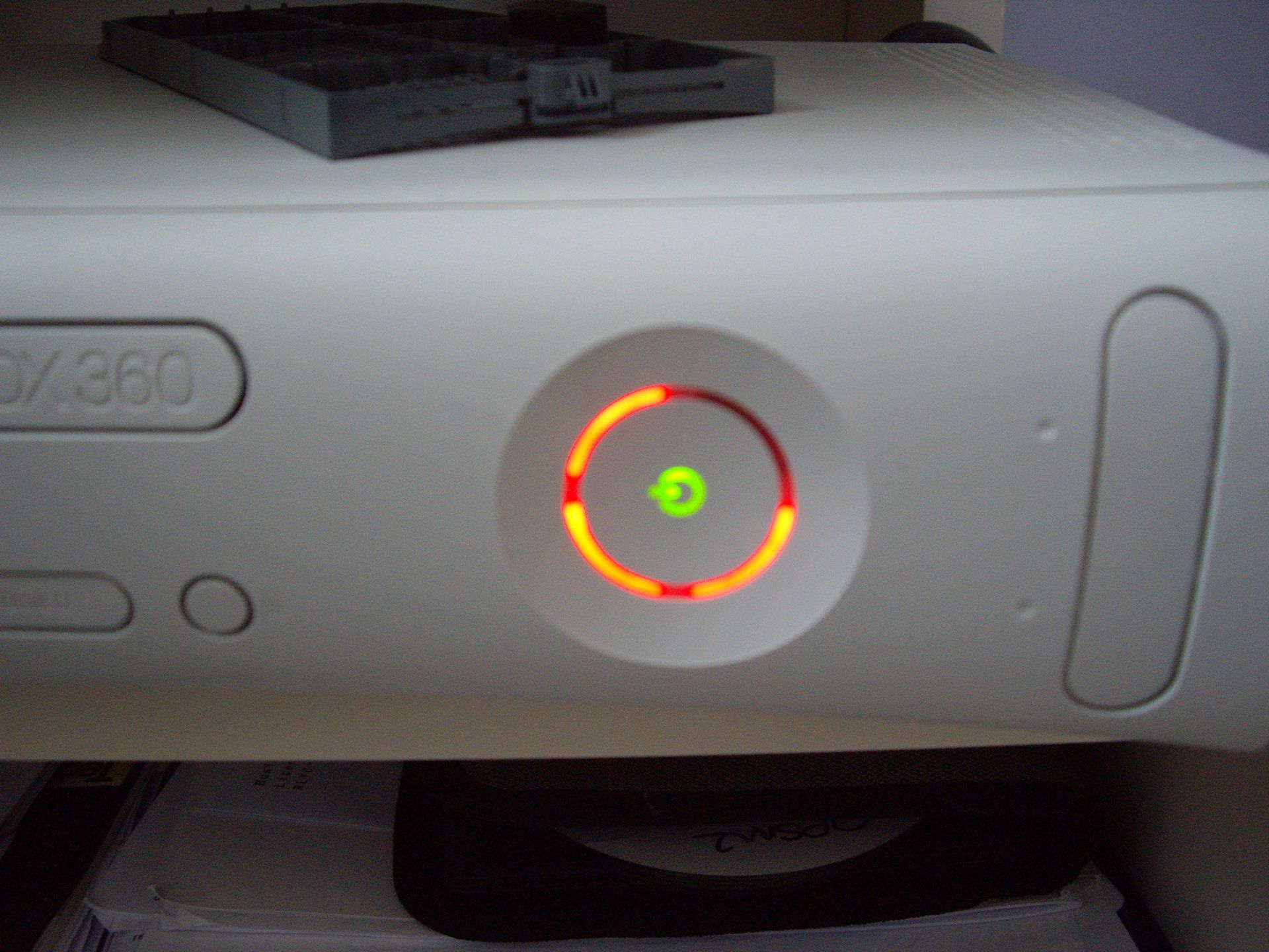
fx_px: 1393
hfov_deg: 49.0
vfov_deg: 37.7
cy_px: 476
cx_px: 634
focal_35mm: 38
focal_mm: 7.9
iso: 400
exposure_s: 1/30
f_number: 2.8
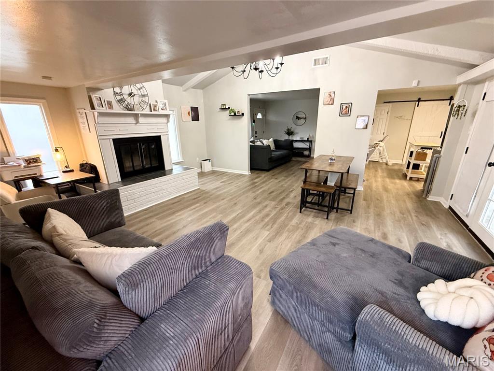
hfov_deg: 102.1
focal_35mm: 14
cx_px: 247
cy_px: 186
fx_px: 200
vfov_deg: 85.7
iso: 500
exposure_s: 1/60
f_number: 2.2
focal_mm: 2.22
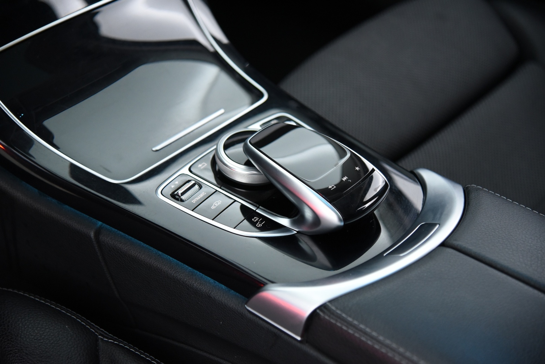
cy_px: 182
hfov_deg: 28.8
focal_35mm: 70
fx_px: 1060
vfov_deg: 19.5
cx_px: 272
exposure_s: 1/25
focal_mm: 70
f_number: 4
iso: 4000
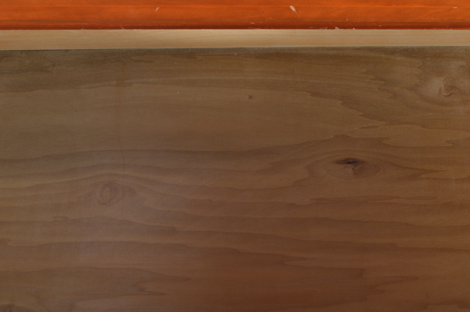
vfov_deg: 26.4
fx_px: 665
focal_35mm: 51
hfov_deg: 38.9
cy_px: 156
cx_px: 235
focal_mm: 34
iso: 100
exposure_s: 1/125
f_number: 7.1
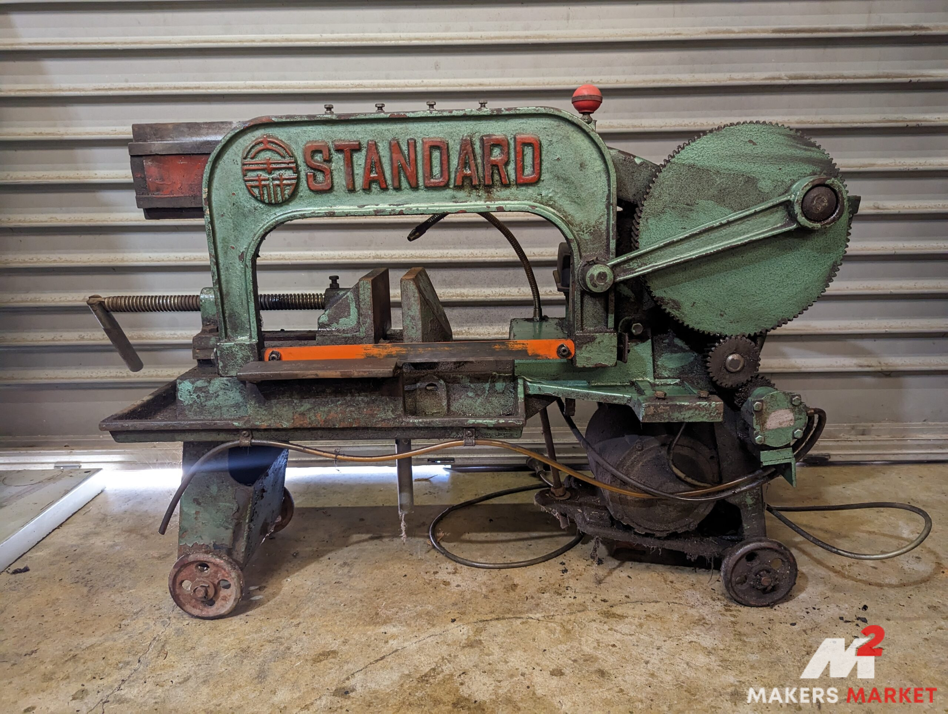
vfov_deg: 56.9
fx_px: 658
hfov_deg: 71.5
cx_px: 474
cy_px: 357
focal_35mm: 24
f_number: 1.85
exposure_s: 1/100
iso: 787
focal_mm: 6.81
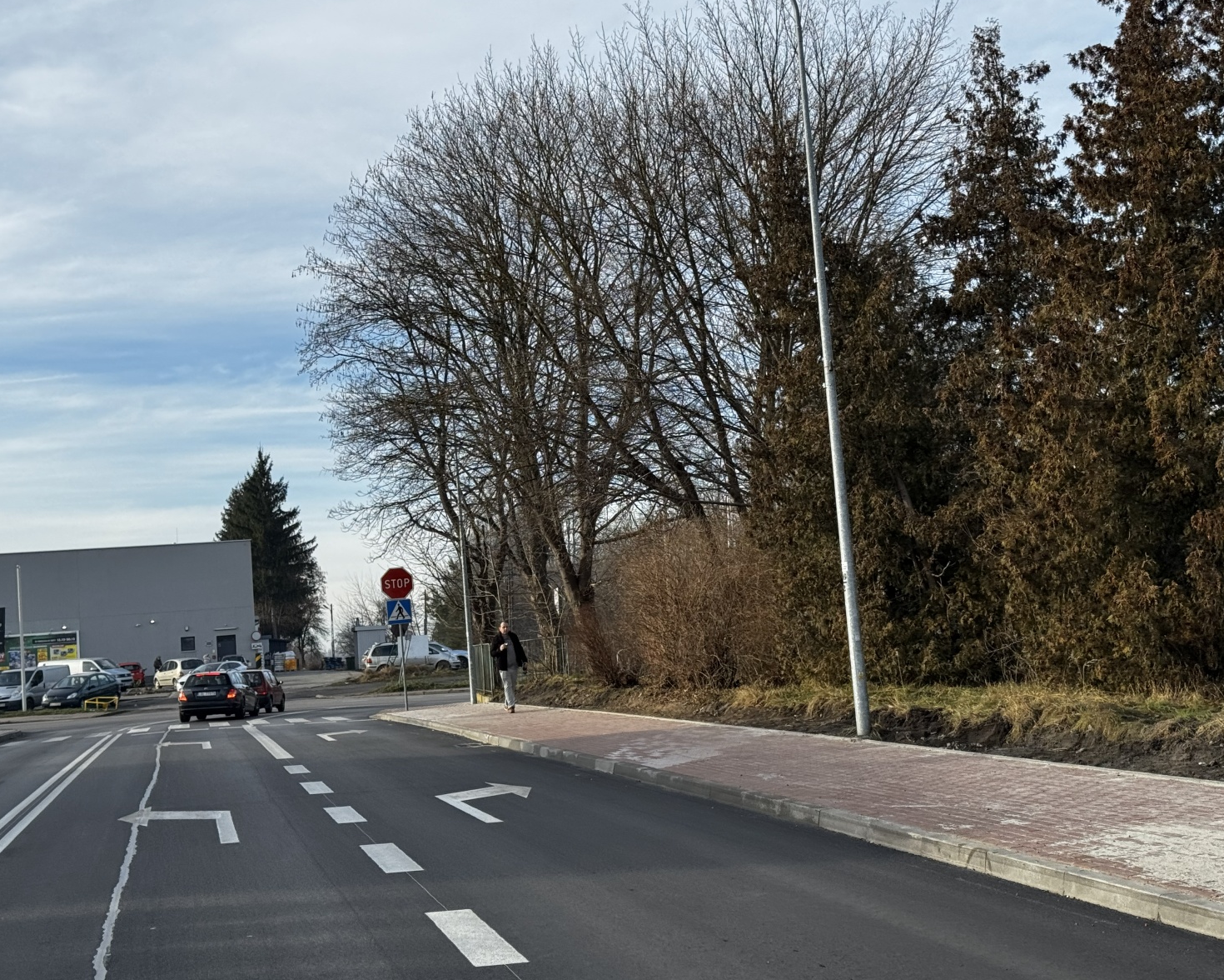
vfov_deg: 29.7
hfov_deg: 36.6
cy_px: 496
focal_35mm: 51
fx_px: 1848
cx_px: 661
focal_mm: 6.76
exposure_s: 1/1984
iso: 64
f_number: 1.78
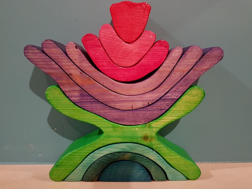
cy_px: 98
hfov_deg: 63.4
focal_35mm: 28
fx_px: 204
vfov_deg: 49.7
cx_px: 133
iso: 320
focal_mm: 4.2
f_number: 1.7
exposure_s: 1/10
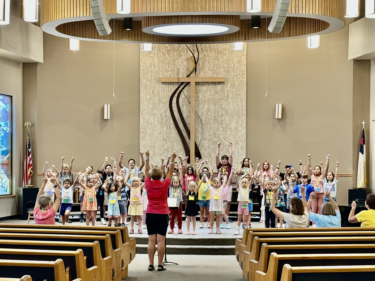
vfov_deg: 30.3
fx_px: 520
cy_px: 140
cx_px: 188
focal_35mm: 48
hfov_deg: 39.7
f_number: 1.78
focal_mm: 6.86
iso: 250
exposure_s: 1/60
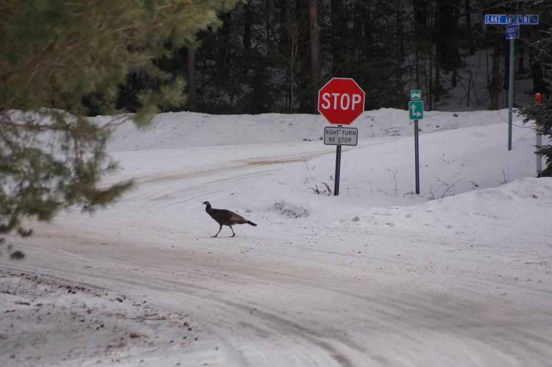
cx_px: 276
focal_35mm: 375
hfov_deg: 5.5
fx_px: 5748
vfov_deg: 3.7
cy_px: 184
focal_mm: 250
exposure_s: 1/400
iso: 400
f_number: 6.3
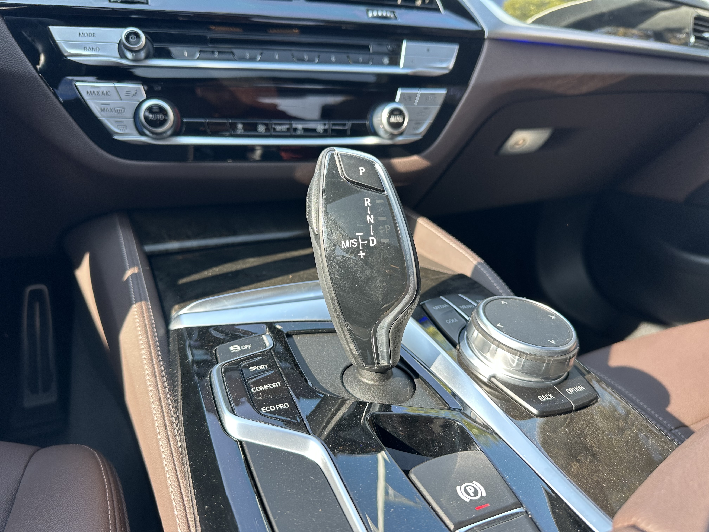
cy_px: 266
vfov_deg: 56.8
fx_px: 492
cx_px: 354
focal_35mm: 24
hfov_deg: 71.6
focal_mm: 6.86
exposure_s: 1/81
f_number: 1.78
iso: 100
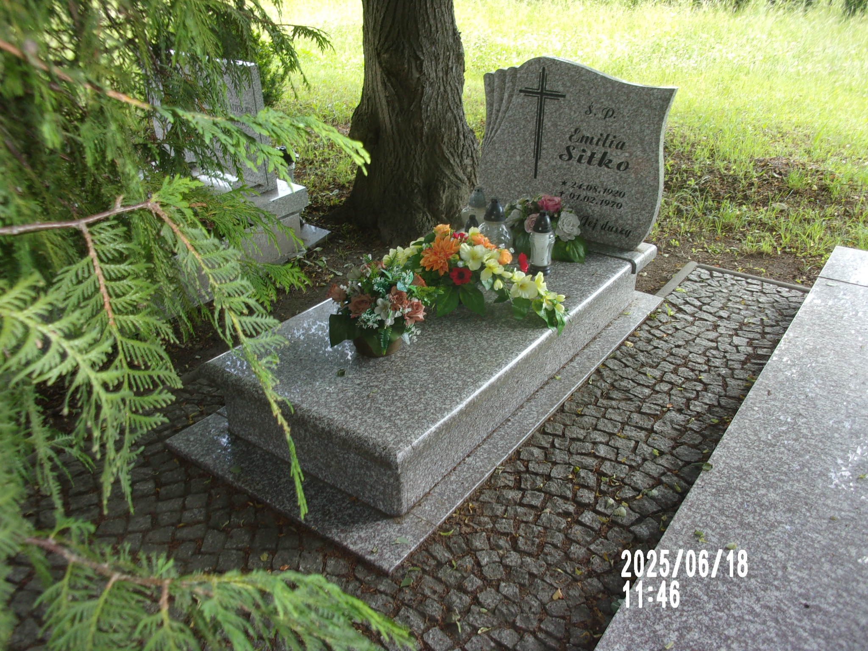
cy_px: 326
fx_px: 702
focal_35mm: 28
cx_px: 434
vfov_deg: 49.7
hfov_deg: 63.4
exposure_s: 1/38
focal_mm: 5.1
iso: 80
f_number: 3.9
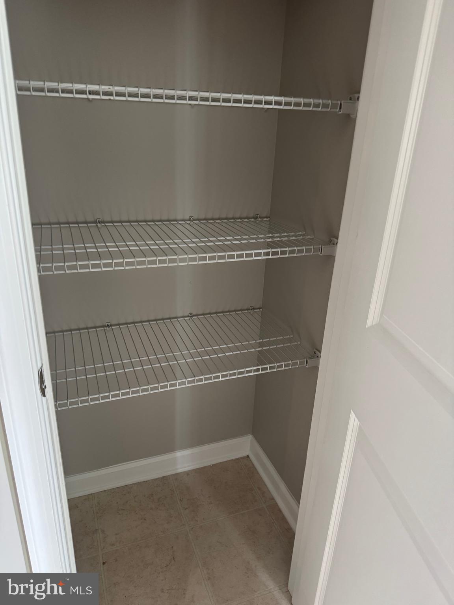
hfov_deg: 56.8
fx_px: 420
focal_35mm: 24
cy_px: 302
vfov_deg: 71.6
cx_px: 227
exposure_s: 1/60
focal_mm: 6.76
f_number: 1.78
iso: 400
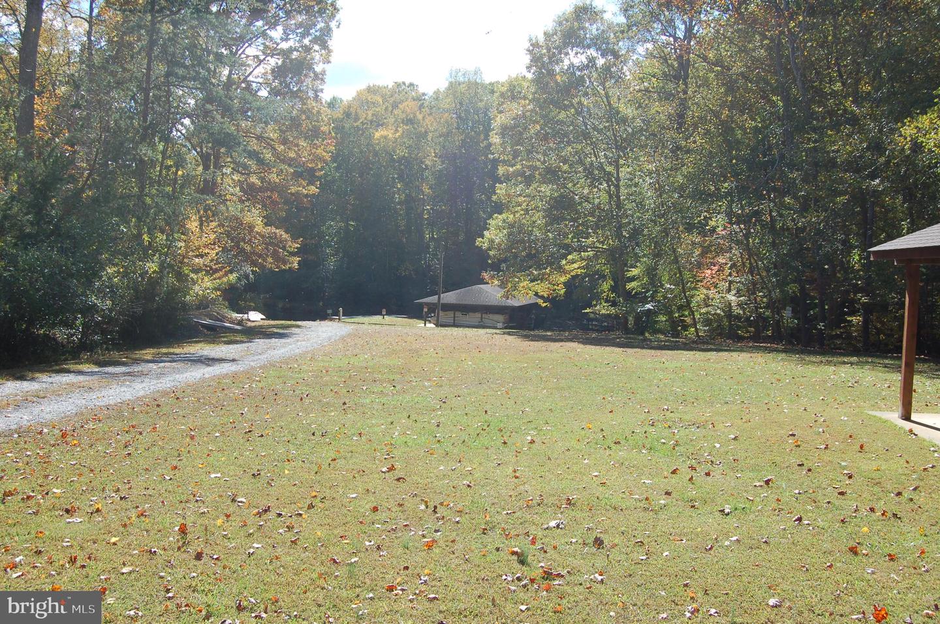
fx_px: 900
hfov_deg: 55.2
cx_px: 470
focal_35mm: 34
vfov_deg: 38.3
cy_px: 312
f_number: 8
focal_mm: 23
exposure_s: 1/200
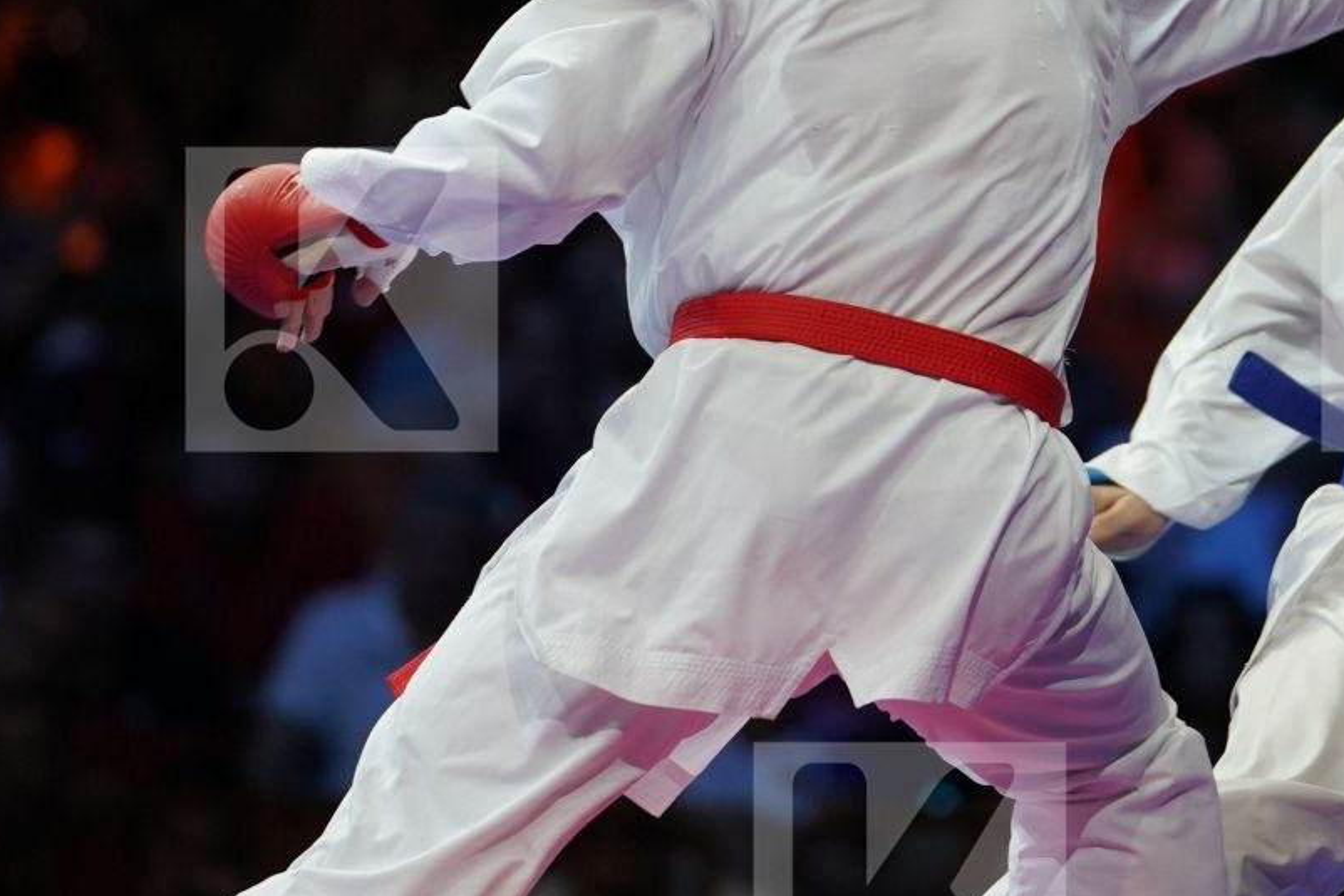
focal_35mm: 449
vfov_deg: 3.1
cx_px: 910
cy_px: 300
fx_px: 16765
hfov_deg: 4.6
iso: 1000
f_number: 2.8
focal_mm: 200
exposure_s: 1/1000
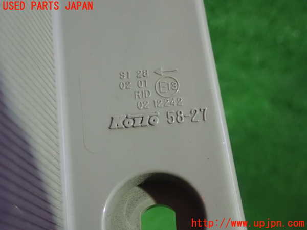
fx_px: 514
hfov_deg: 33.2
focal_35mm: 58
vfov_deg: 25.2
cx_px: 154
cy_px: 115
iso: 1600
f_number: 3.5
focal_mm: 10.35
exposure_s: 1/50
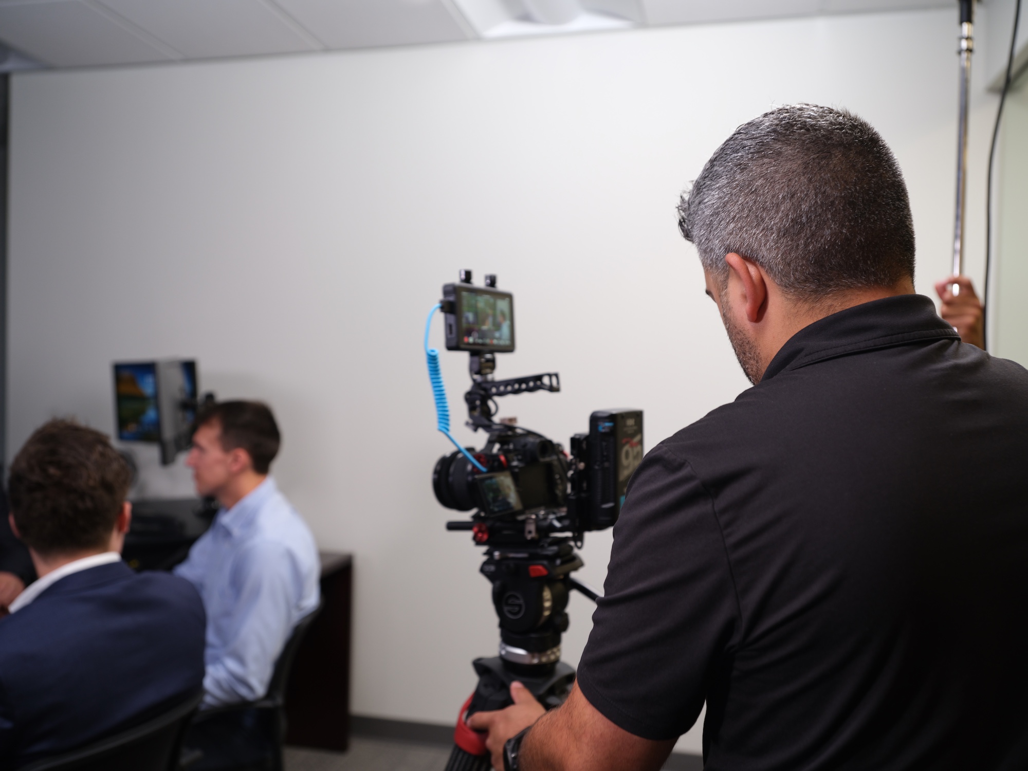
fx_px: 891
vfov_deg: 46.8
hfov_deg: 60.0
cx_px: 514
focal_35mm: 30
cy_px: 386
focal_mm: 37.6
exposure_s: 1/100
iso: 800
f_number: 4
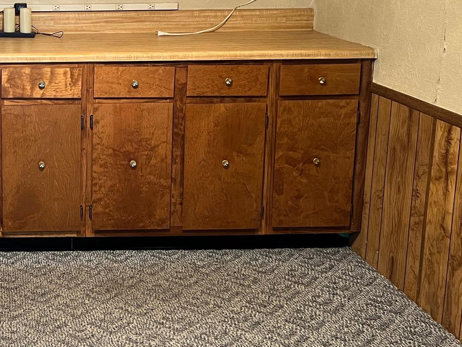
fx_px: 774
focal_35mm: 58
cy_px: 76
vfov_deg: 24.9
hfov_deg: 31.1
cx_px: 16
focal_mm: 5.7
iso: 250
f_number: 1.5
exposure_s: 1/60
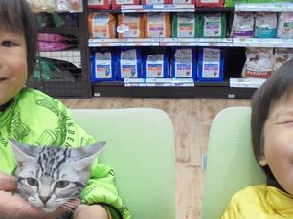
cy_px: 173
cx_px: 117
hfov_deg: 37.4
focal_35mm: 51
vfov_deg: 28.0
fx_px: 431
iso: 250
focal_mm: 4.6
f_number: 3.5
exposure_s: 1/30
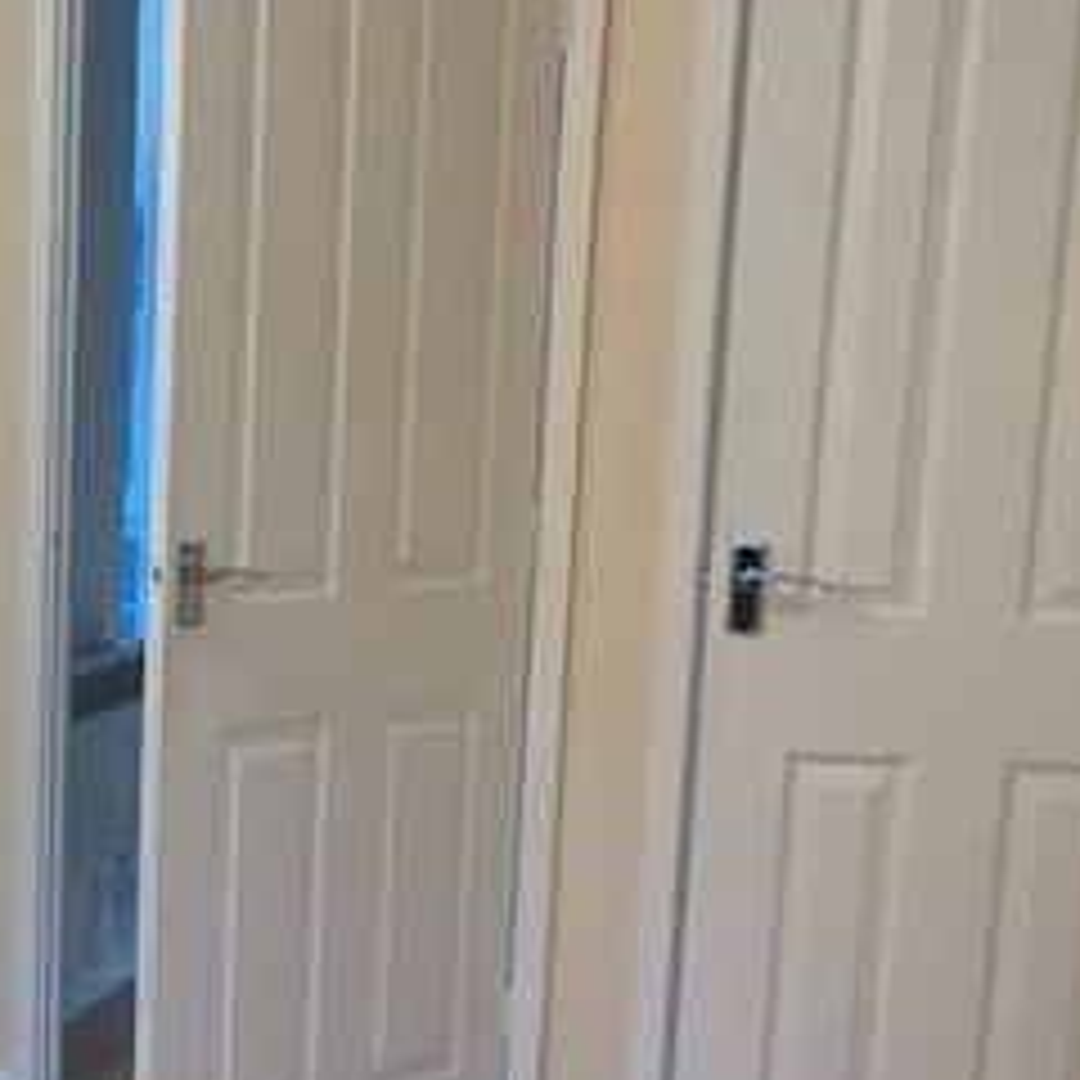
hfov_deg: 22.6
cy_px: 884
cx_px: -378
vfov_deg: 25.2
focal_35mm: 67
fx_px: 2365
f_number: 1.8
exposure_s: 1/17
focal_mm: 4.25
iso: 64
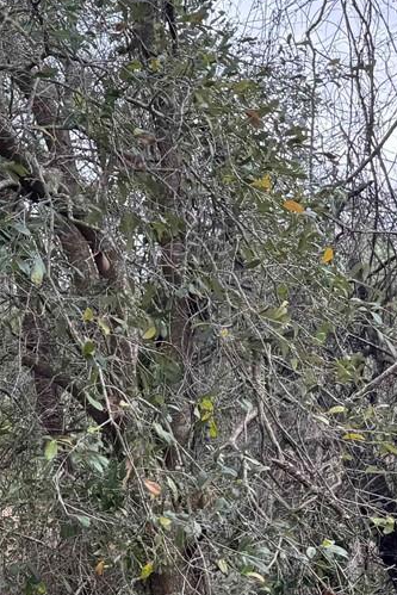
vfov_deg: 25.2
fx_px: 1322
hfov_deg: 14.9
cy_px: 393
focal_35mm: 80
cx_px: -312
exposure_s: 1/417
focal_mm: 6.76
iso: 80
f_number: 1.78
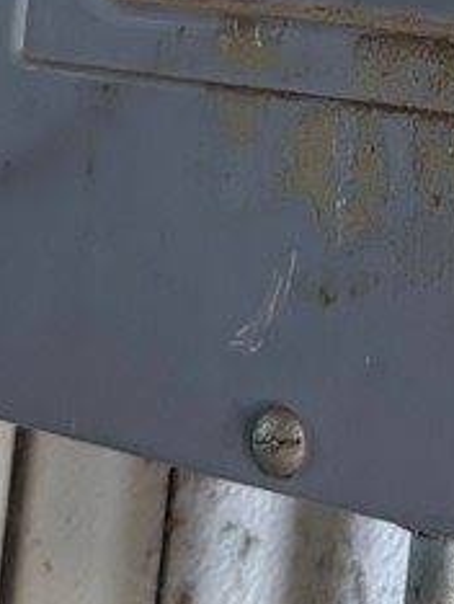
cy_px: -201
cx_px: 694
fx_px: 1833
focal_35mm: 105
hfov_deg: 13.3
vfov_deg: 17.4
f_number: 1.78
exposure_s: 1/120
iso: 160
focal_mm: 6.76
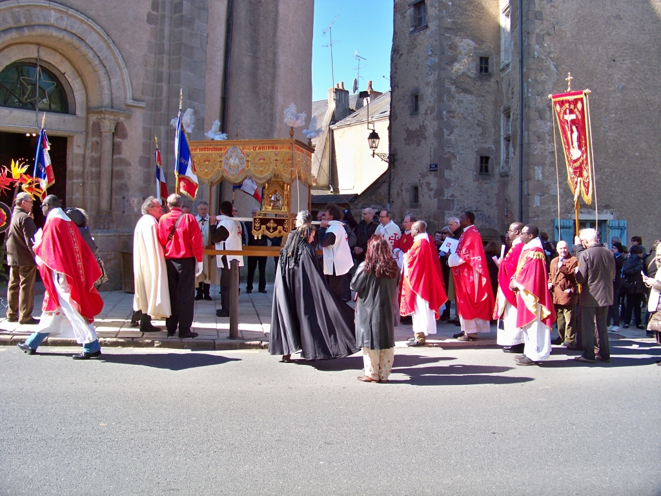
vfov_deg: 42.9
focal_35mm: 33
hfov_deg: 55.4
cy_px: 248
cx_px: 330
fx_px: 630
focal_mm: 5.85
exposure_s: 1/320
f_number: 2.8
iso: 80
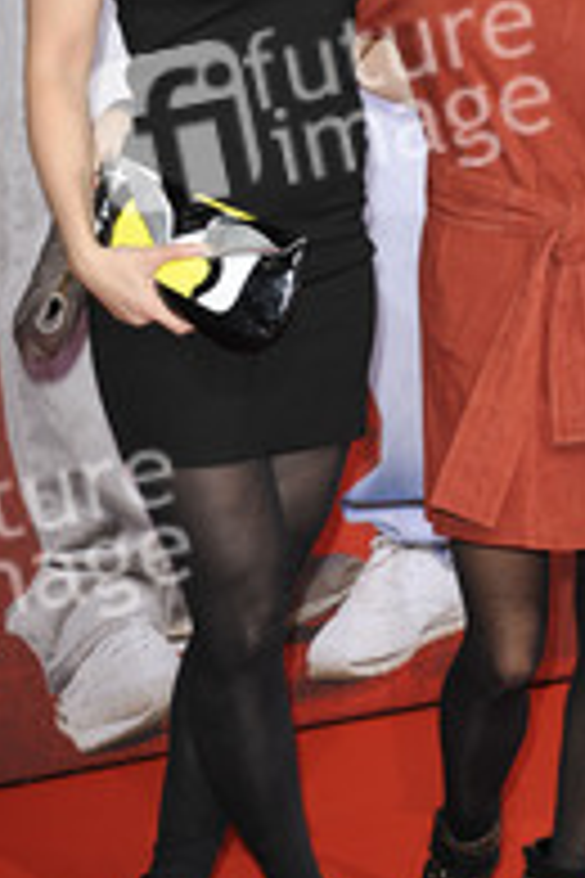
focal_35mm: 127
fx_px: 3095
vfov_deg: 16.1
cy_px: 333
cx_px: 450
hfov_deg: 10.8
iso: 500
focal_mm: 62
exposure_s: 1/250
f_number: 5.6
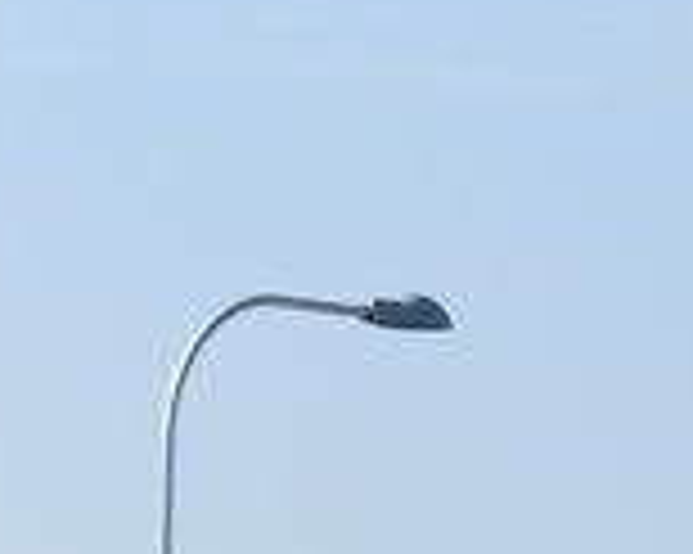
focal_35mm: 516
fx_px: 10579
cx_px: 2236
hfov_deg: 3.6
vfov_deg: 3.0
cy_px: 1110
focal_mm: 55
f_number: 8
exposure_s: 1/320
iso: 100
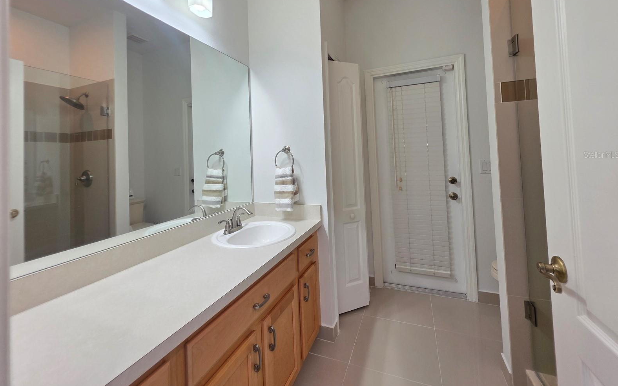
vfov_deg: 77.7
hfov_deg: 105.3
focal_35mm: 14
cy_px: 155
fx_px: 236
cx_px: 307
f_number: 1.9
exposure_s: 1/120
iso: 160
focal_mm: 2.2
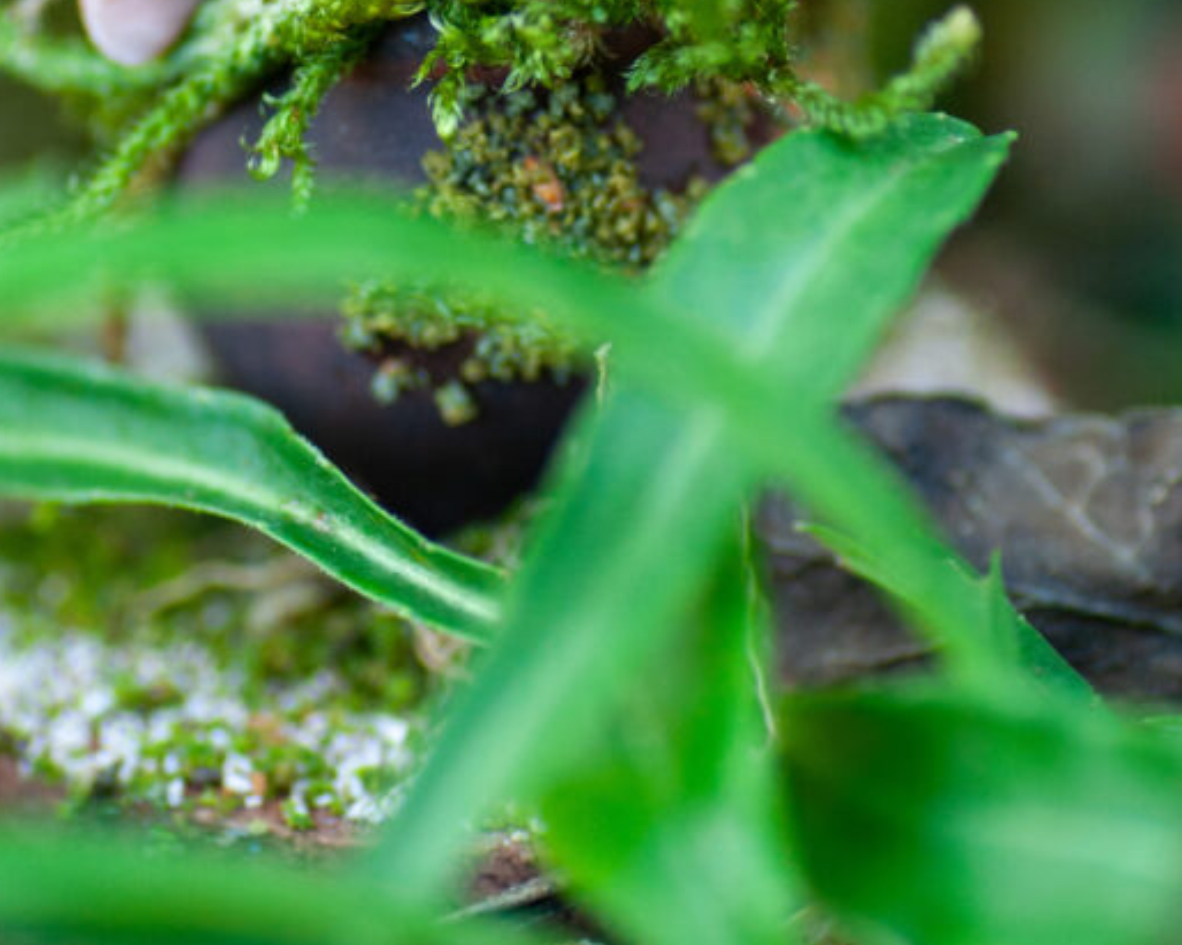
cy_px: -106
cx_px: 492
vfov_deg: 6.1
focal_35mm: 252
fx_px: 8814
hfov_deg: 7.7
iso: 640
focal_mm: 90
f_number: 4
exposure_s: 1/200
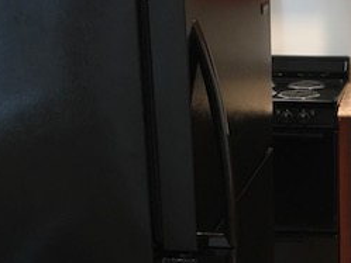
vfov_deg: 20.5
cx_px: 388
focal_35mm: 72
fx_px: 730
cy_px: 134
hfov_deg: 25.1
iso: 100
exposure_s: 1/6
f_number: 1.8
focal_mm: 3.99
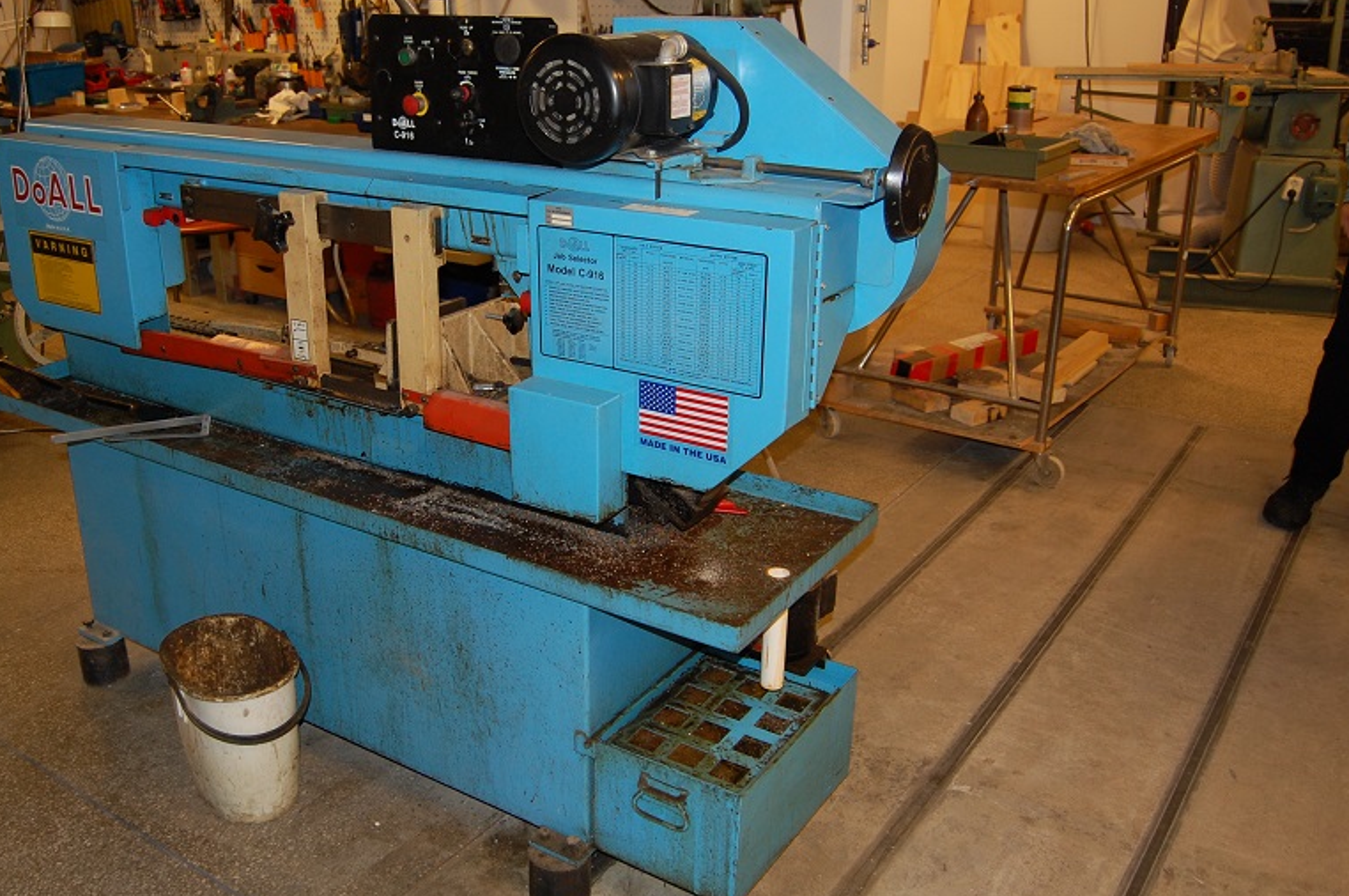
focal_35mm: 32
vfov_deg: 41.0
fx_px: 1198
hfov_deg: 58.5
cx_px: 562
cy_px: 400
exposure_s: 1/60
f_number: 3.5
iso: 400
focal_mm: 18
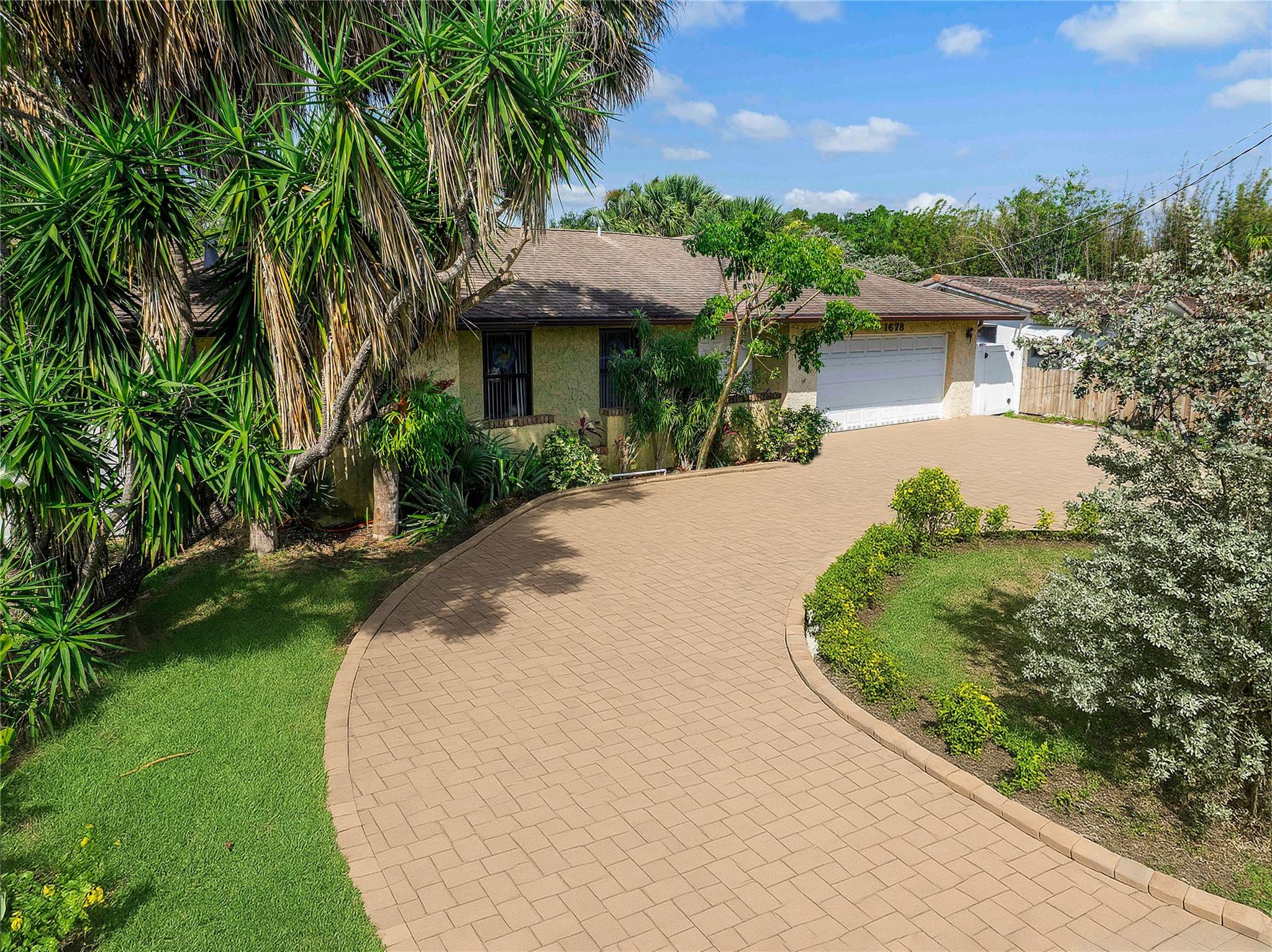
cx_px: 636
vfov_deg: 56.8
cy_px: 476
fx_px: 881
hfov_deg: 71.6
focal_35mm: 24
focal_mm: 12.29
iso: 100
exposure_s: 1/1600
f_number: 2.8
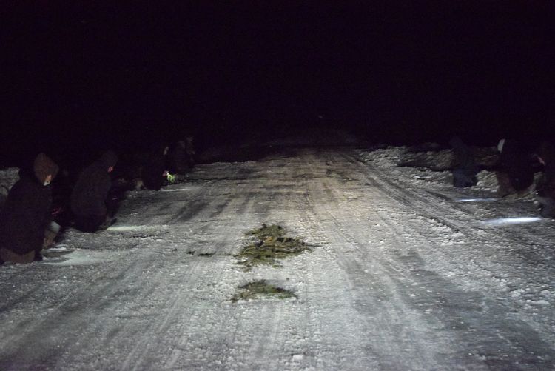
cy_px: 186
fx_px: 1064
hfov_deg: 29.2
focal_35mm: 69
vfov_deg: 19.8
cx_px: 278
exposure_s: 1/200
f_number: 5.3
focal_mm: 46
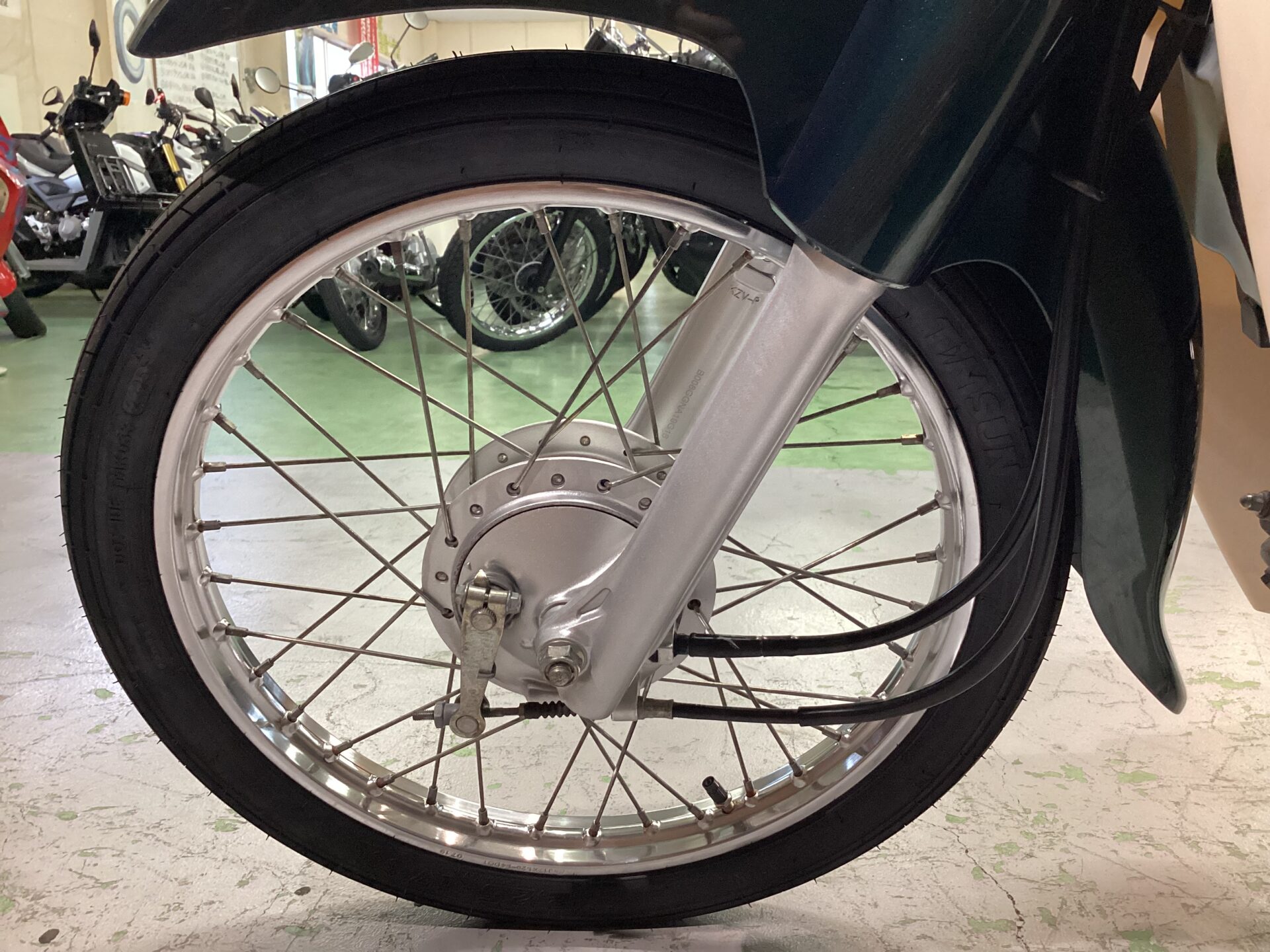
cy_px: 476
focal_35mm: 31
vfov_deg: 45.4
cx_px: 635
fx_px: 1137
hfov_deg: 58.4
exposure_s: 1/60
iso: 250
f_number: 2.4
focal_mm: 3.3
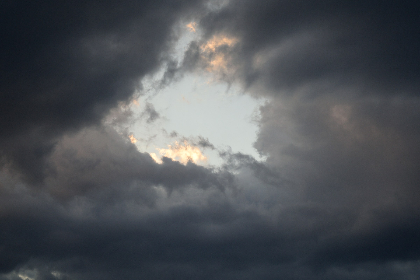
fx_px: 962
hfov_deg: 24.6
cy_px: 140
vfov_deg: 16.6
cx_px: 210
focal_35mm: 82
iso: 400
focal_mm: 55
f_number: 5.6
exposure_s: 1/500
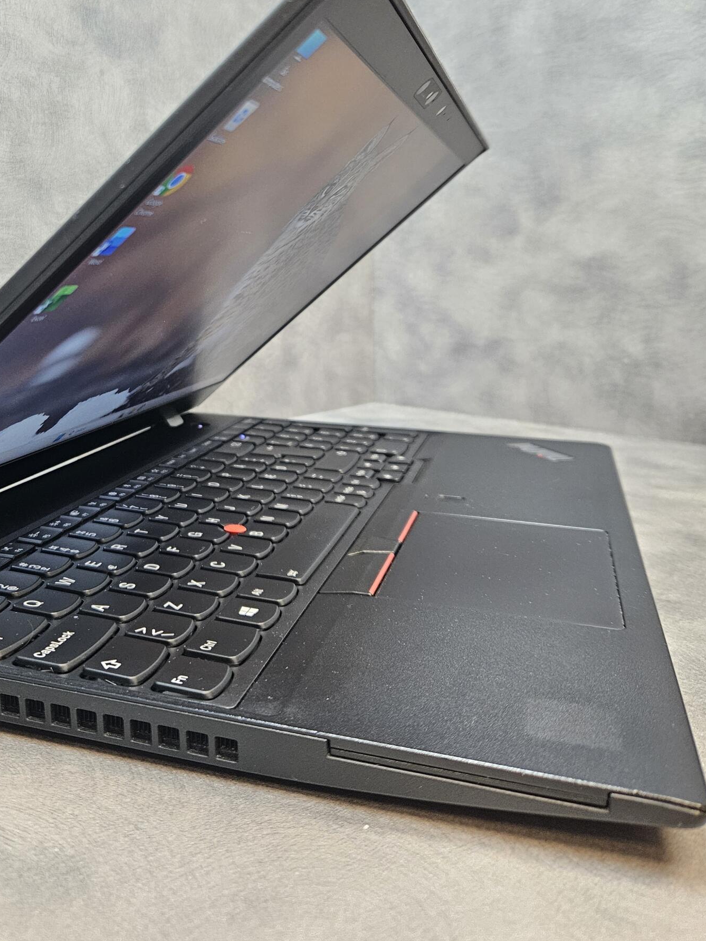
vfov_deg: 54.1
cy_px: 307
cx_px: 222
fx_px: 897
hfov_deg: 42.2
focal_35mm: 33
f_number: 1.8
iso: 640
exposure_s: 1/100
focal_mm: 5.4
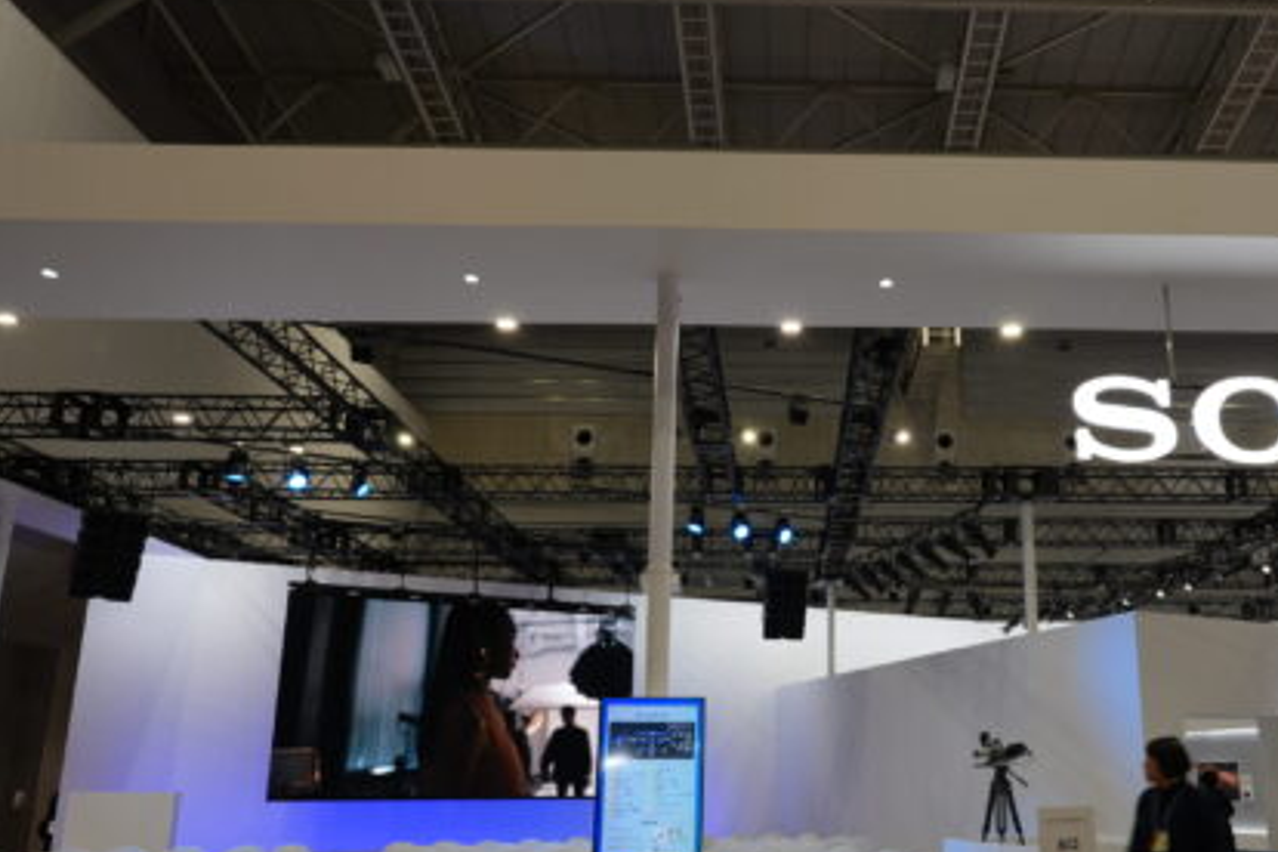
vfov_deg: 44.3
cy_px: 574
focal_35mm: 29
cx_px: 818
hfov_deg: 62.5
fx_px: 1029
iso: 320
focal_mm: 20
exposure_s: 1/30
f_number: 8
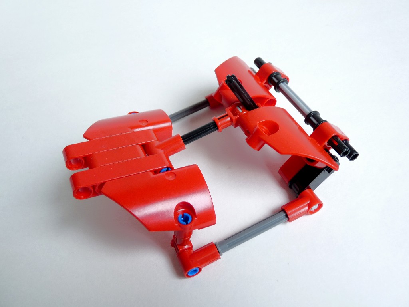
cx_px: 204
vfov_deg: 45.4
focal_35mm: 31
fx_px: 366
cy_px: 154
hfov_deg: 58.4
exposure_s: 1/15
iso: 100
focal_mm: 5.5
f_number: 3
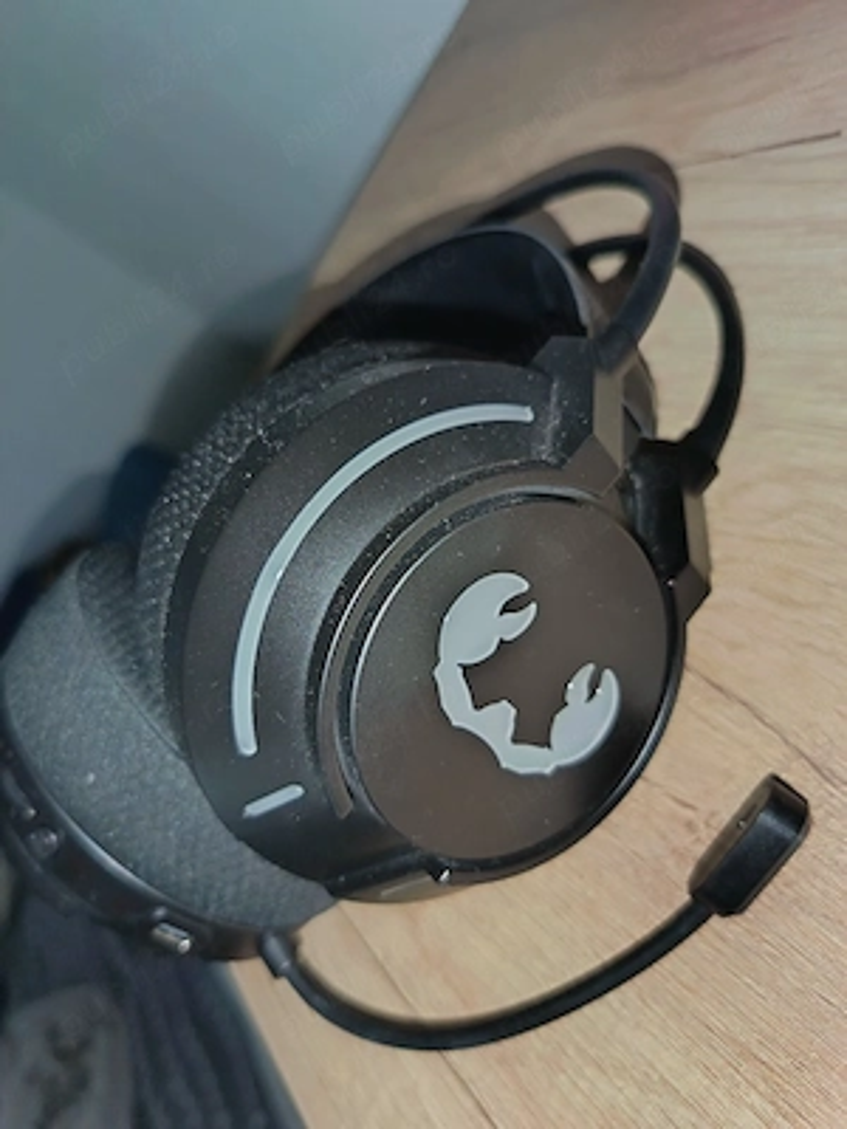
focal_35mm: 24
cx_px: 424
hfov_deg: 56.8
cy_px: 564
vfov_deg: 71.6
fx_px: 783
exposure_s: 1/33.3
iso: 1055
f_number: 1.75
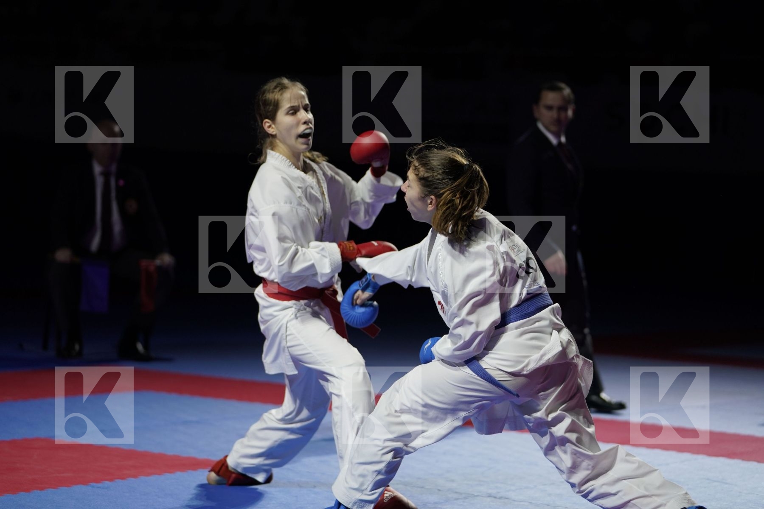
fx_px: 2377
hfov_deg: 18.3
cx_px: 382
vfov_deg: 12.2
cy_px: 254
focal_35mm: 112
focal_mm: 112
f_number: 2.8
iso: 640
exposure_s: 1/1000
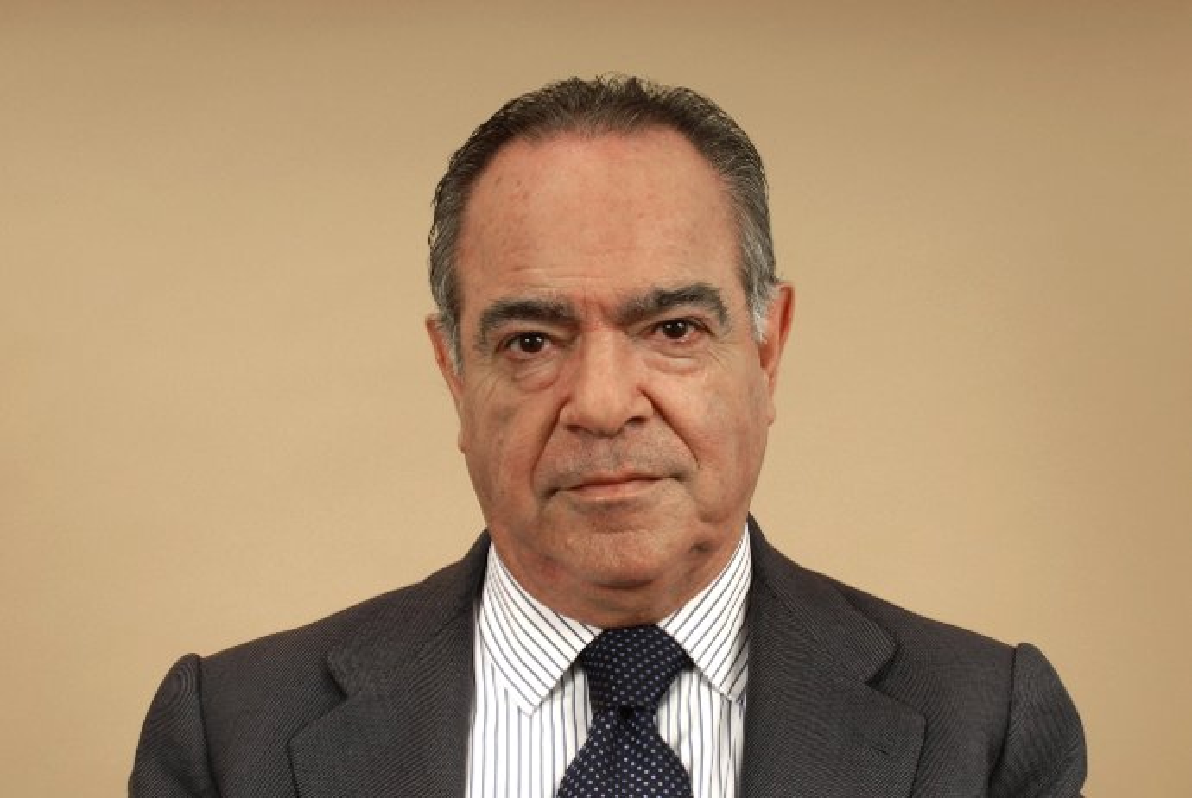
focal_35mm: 112
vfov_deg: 12.2
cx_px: 596
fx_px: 3730
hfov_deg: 18.2
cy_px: 399
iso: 200
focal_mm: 75
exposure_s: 1/250
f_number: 20
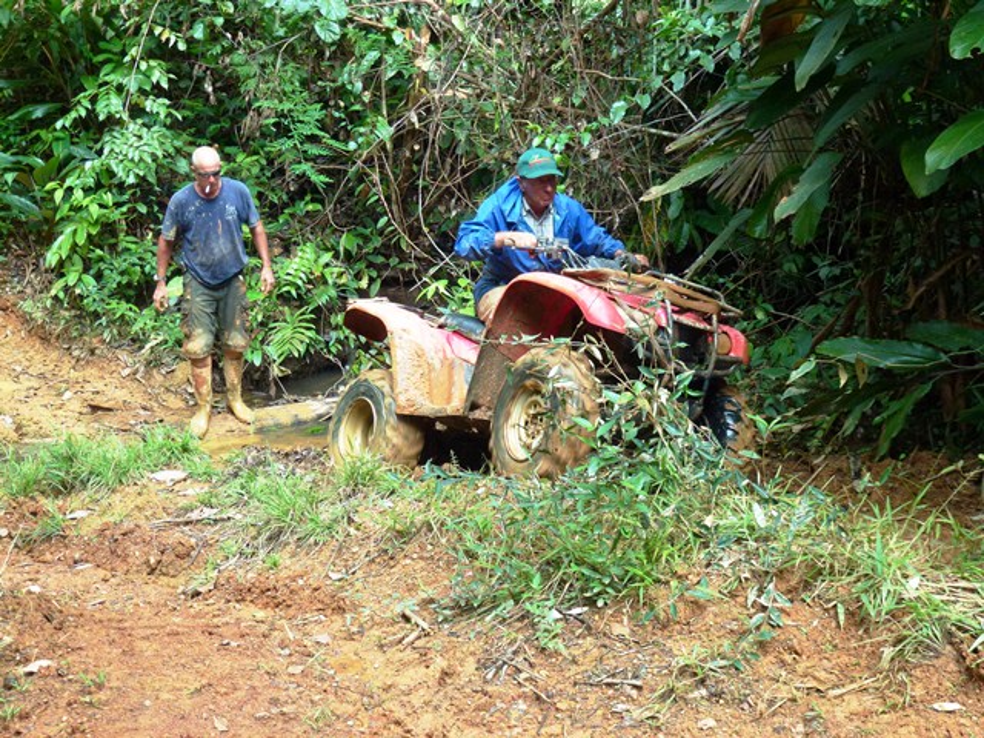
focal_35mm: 49
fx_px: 1393
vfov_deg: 29.7
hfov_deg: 38.9
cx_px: 492
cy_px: 369
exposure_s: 1/60
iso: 200
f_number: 4.1
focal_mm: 8.7
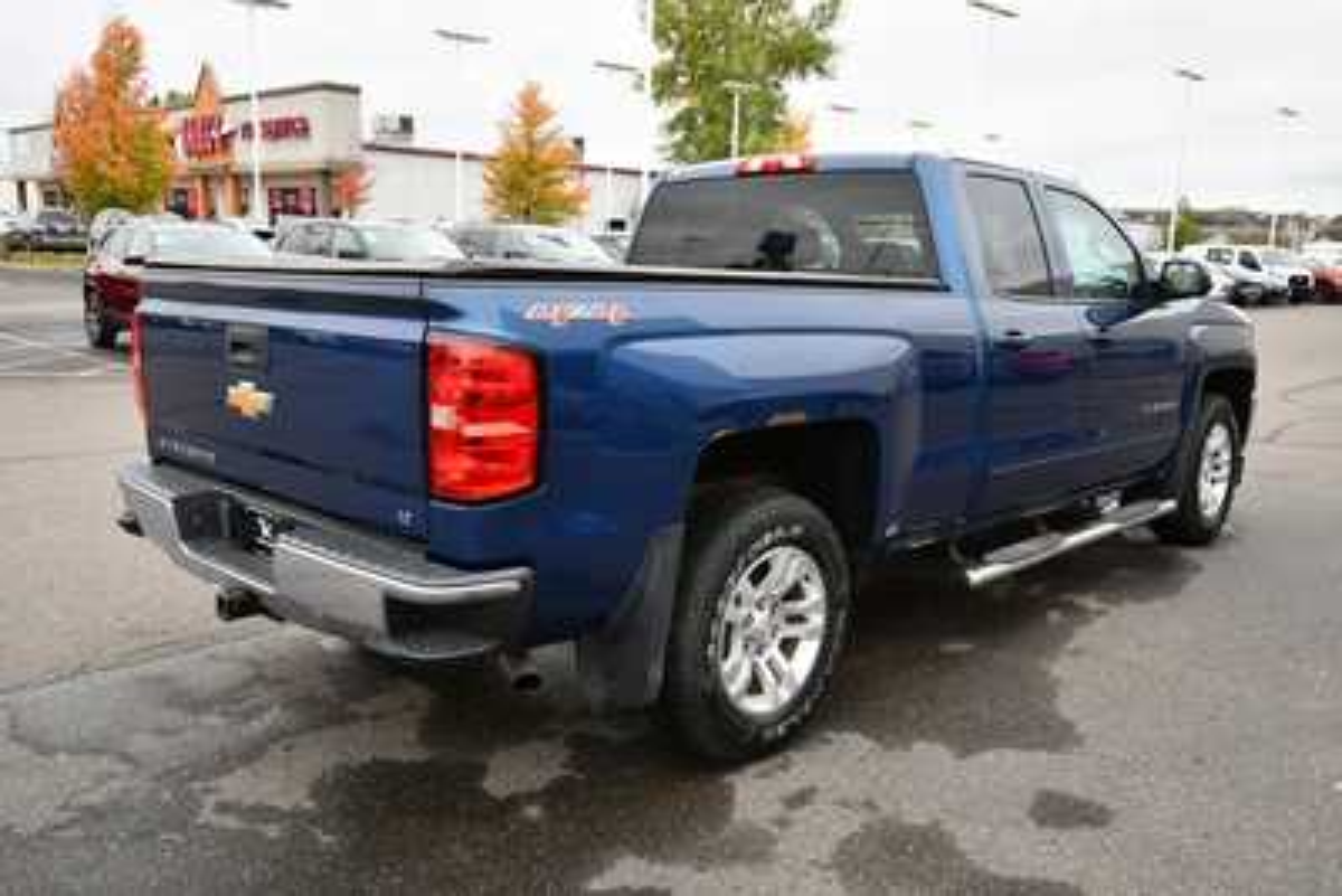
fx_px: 1119
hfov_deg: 61.9
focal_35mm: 30
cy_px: 448
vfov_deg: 43.6
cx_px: 671
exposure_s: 1/250
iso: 500
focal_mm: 20
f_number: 5.6
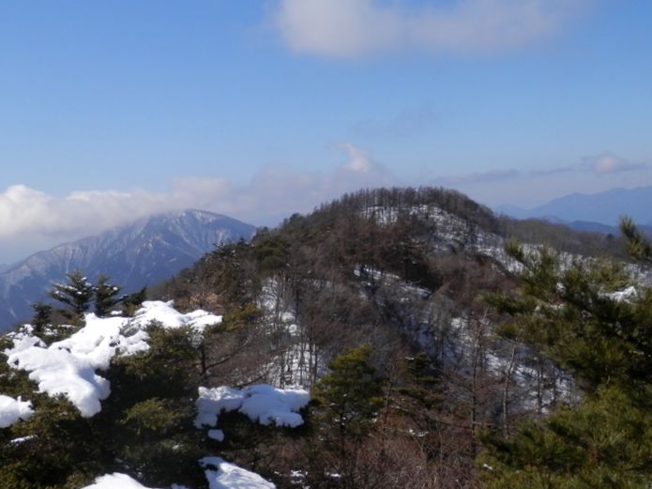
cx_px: 300
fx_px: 716
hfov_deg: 48.9
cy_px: 259
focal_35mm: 38
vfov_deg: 37.7
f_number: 9.7
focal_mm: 6
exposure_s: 1/200
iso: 80
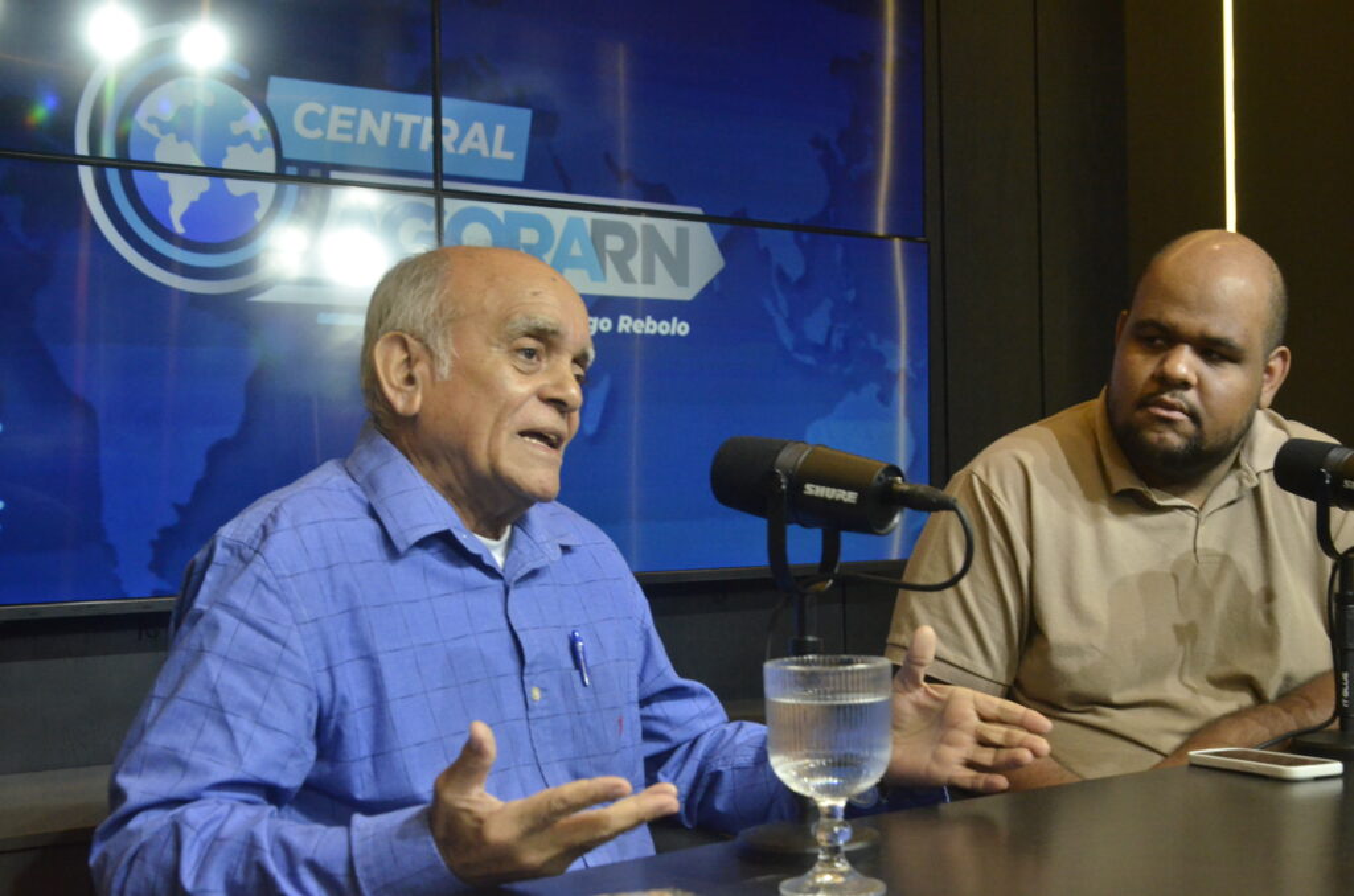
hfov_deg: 43.7
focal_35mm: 45
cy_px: 448
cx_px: 677
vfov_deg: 29.7
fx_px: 1689
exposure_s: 1/200
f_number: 7.1
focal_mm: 30
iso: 3200
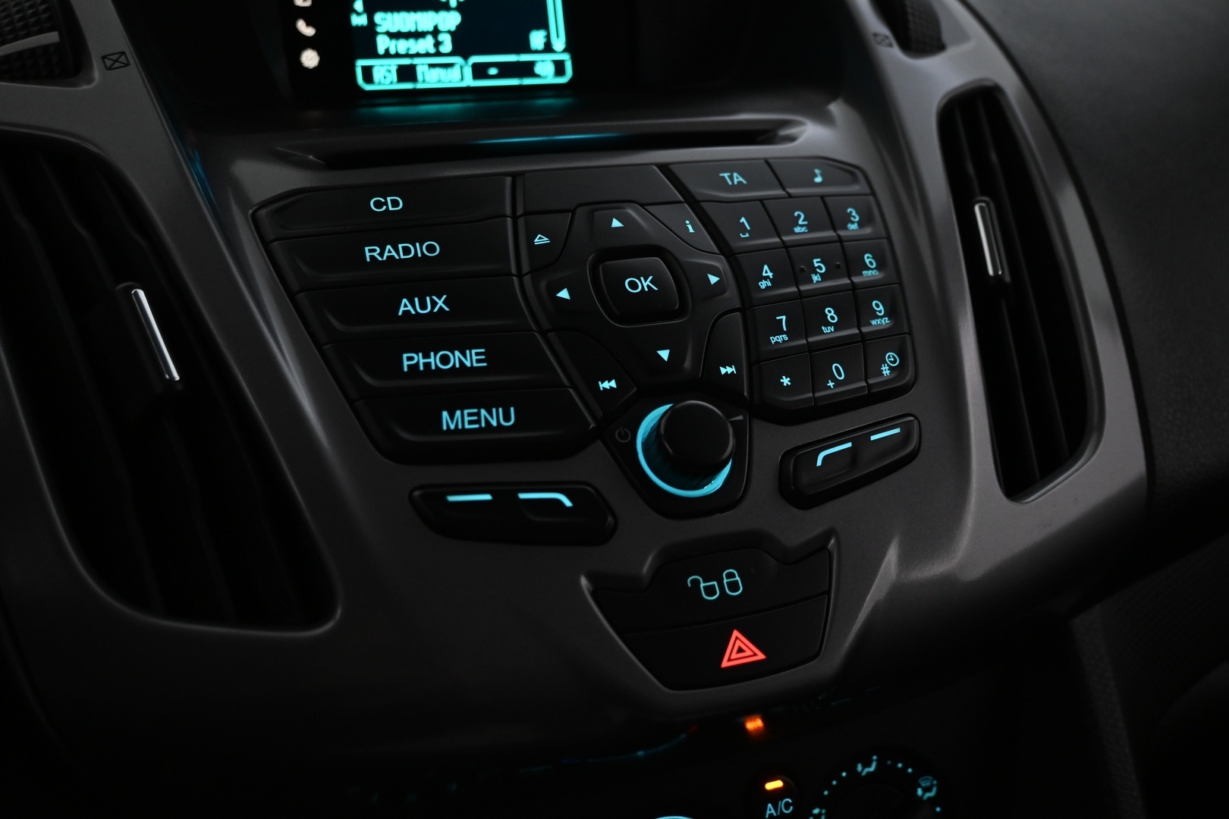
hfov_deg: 55.1
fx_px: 1178
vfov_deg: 38.4
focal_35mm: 34
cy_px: 410
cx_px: 614
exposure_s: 1/40
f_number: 4.2
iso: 1400
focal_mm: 23
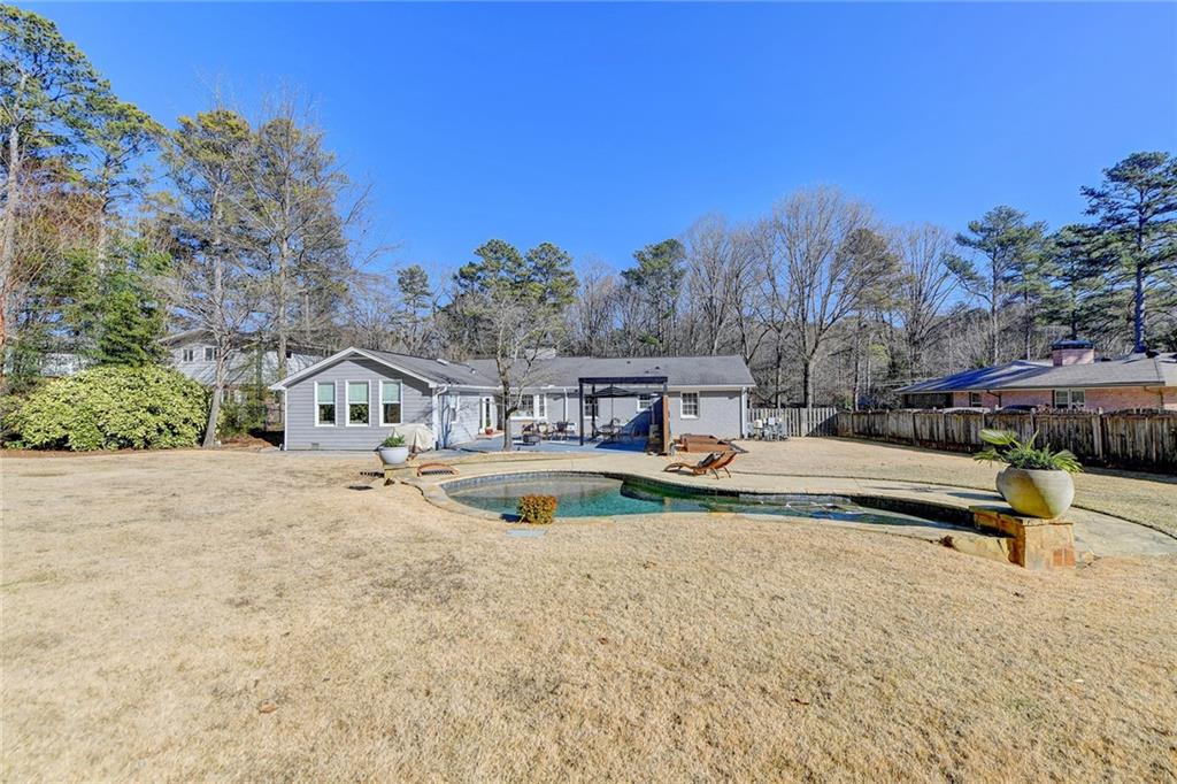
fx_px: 458
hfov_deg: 104.3
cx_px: 588
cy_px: 392
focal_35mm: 14
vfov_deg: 81.2
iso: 64
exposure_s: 1/80
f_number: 8
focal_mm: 14
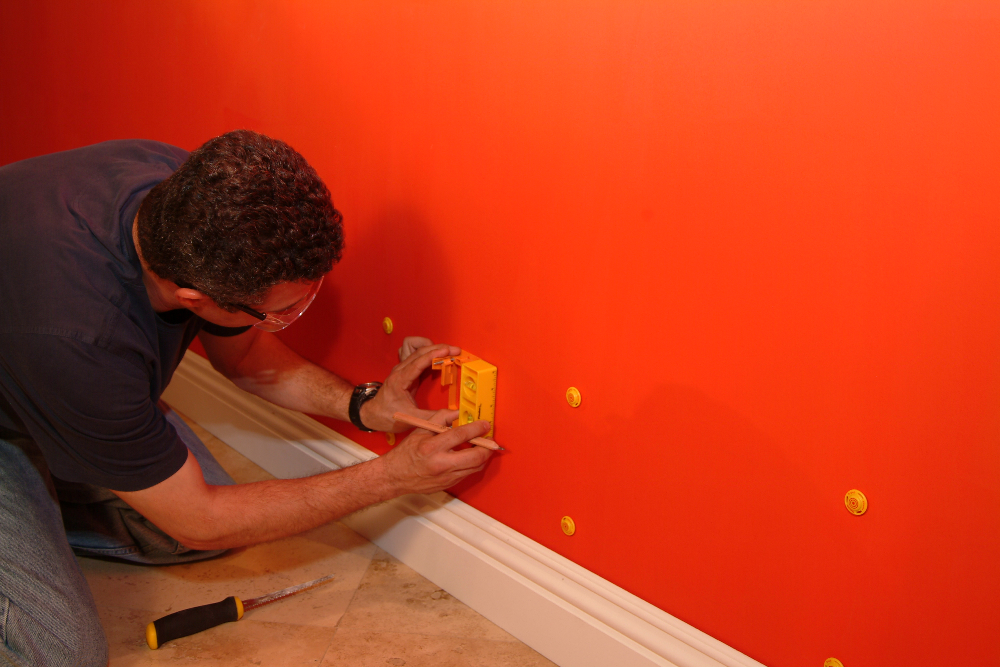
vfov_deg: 36.9
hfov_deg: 53.1
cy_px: 334
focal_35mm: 36
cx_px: 500
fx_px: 1000
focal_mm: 24
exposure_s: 1/60
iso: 160
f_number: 4.8
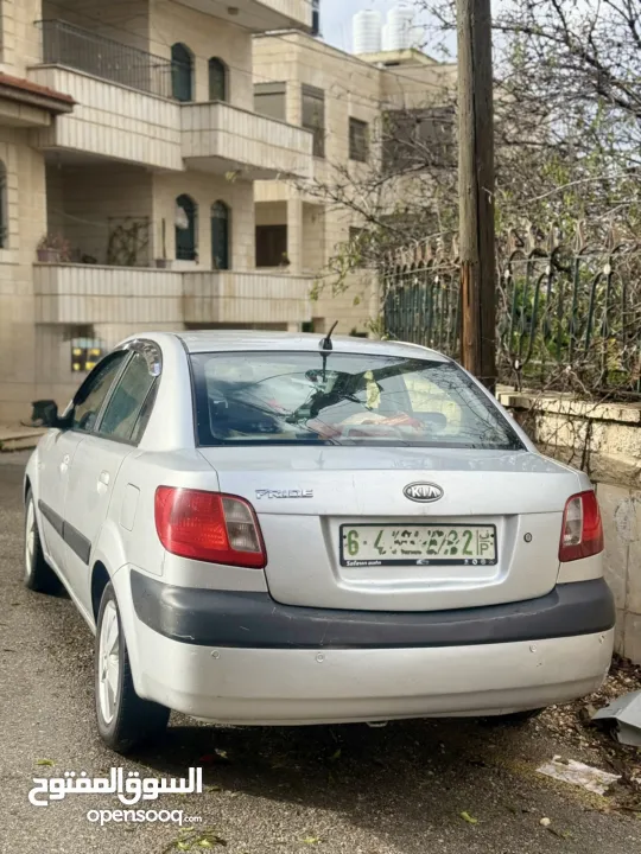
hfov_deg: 30.3
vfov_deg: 39.7
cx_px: 320
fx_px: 1185
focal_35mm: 48
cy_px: 427
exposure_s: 1/2577
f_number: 1.78
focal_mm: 6.76
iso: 64
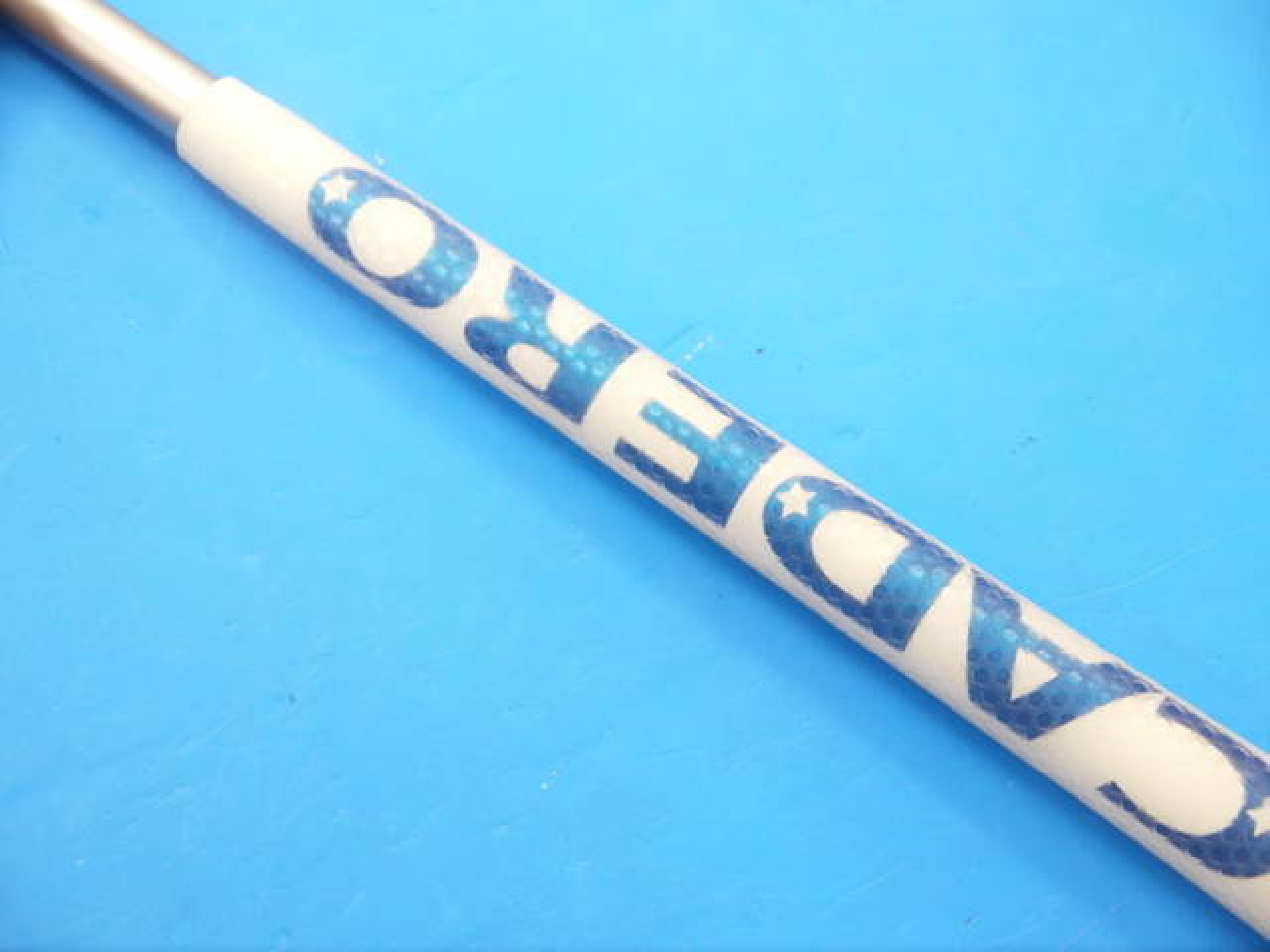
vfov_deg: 17.6
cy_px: 476
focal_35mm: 84
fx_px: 3082
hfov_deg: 23.3
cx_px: 635
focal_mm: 42
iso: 800
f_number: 5.6
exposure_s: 1/80
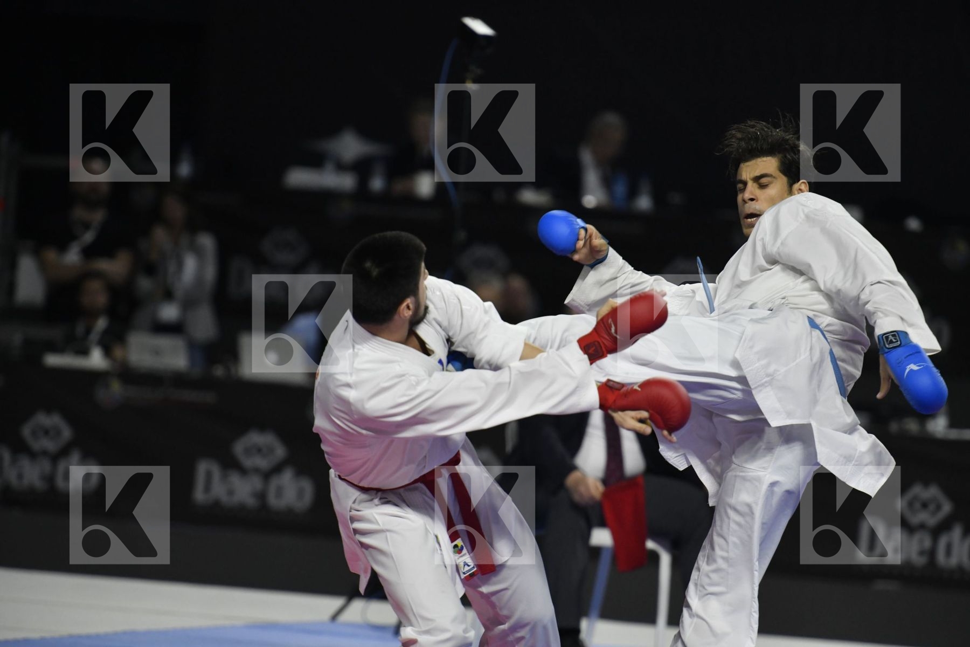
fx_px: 7544
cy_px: 324
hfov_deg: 7.4
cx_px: 485
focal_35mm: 280
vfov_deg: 4.9
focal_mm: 280
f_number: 4
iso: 2000
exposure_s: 1/1000
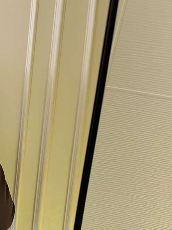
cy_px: 225
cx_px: 5
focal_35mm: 55
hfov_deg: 25.4
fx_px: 365
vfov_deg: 32.4
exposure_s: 1/60
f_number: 1.78
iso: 320
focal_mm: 6.86
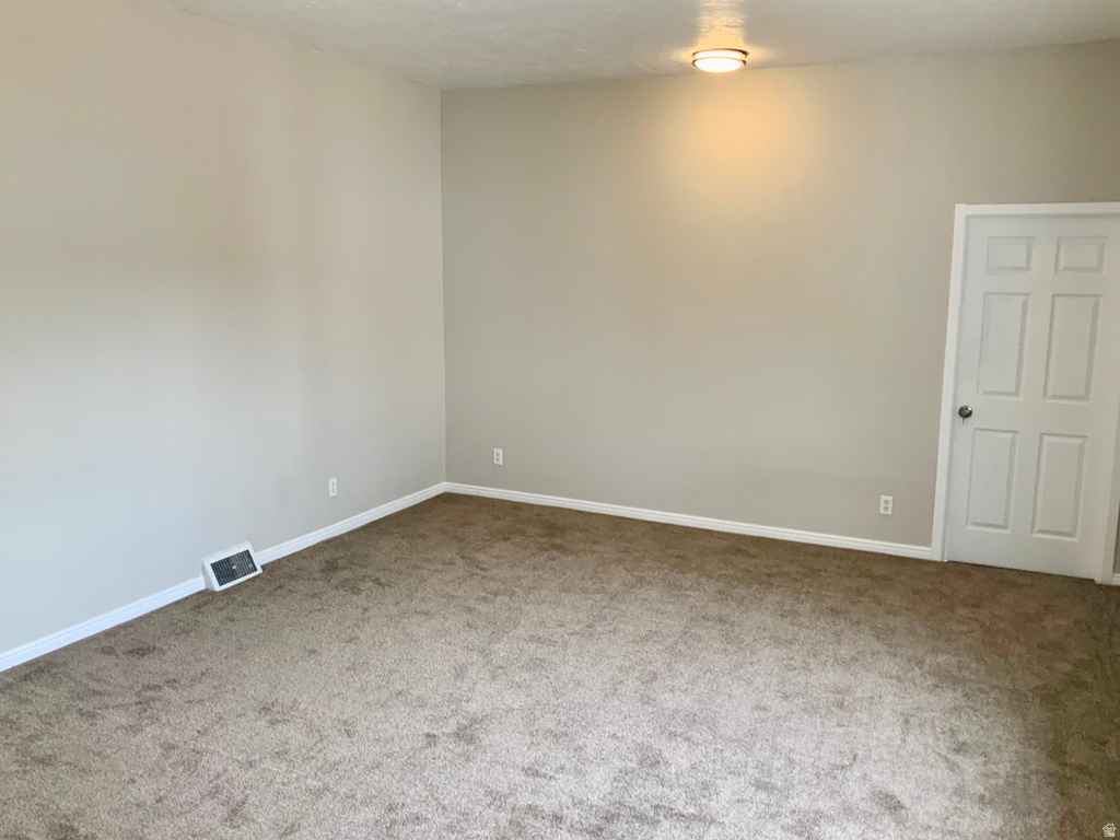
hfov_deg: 61.7
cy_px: 420
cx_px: 560
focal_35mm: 29
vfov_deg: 48.2
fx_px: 938
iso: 40
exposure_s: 1/60
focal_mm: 3
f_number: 1.8
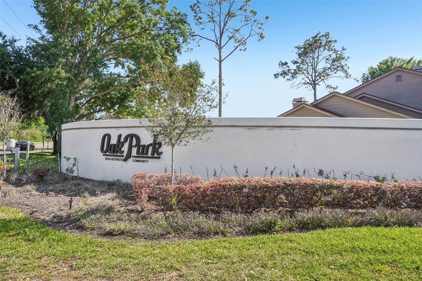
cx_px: 211
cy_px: 140
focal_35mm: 27
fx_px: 316
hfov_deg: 67.4
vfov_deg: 47.9
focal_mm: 18
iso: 100
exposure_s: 1/200
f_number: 8
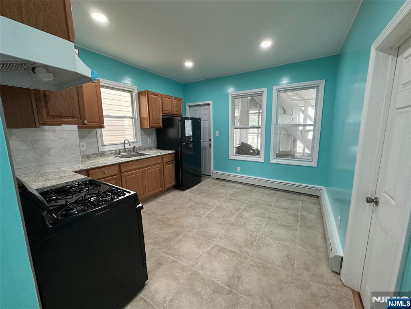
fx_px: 166
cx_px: 206
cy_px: 154
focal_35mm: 14
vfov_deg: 85.7
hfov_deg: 102.1
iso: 250
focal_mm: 2.22
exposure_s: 1/120
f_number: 2.2
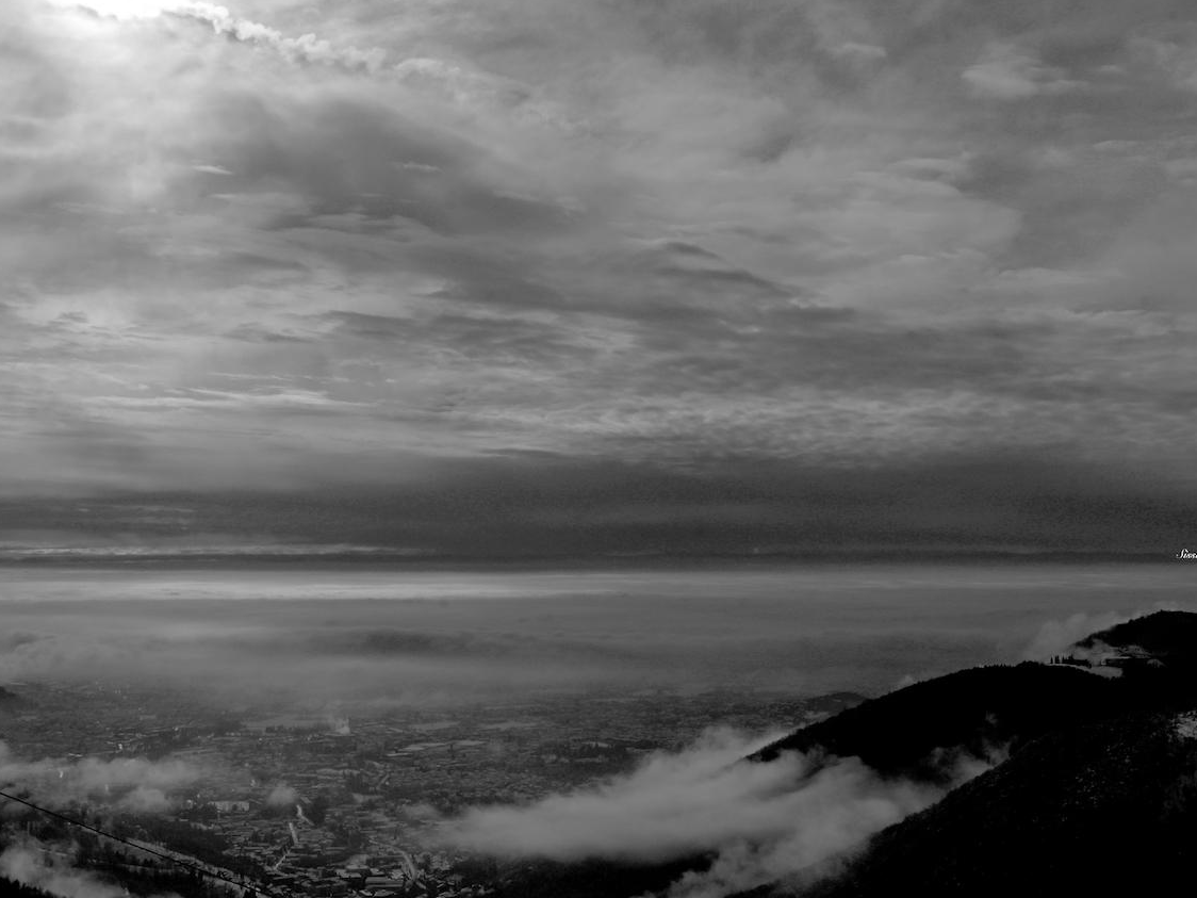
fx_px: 1591
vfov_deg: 31.5
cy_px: 450
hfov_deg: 41.2
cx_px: 667
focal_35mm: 46
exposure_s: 1/1250
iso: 100
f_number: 14
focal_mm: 28
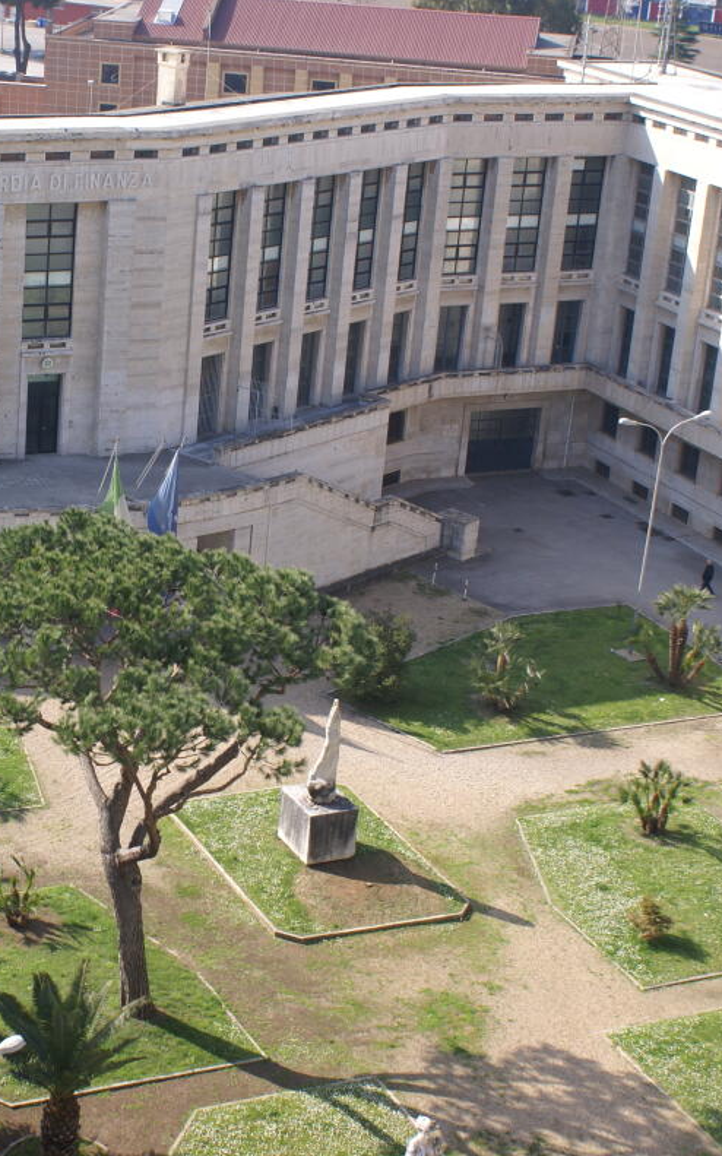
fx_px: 2048
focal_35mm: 65
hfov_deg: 19.6
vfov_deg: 31.5
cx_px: 61
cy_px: 574
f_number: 8
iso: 100
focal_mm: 28
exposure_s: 1/125
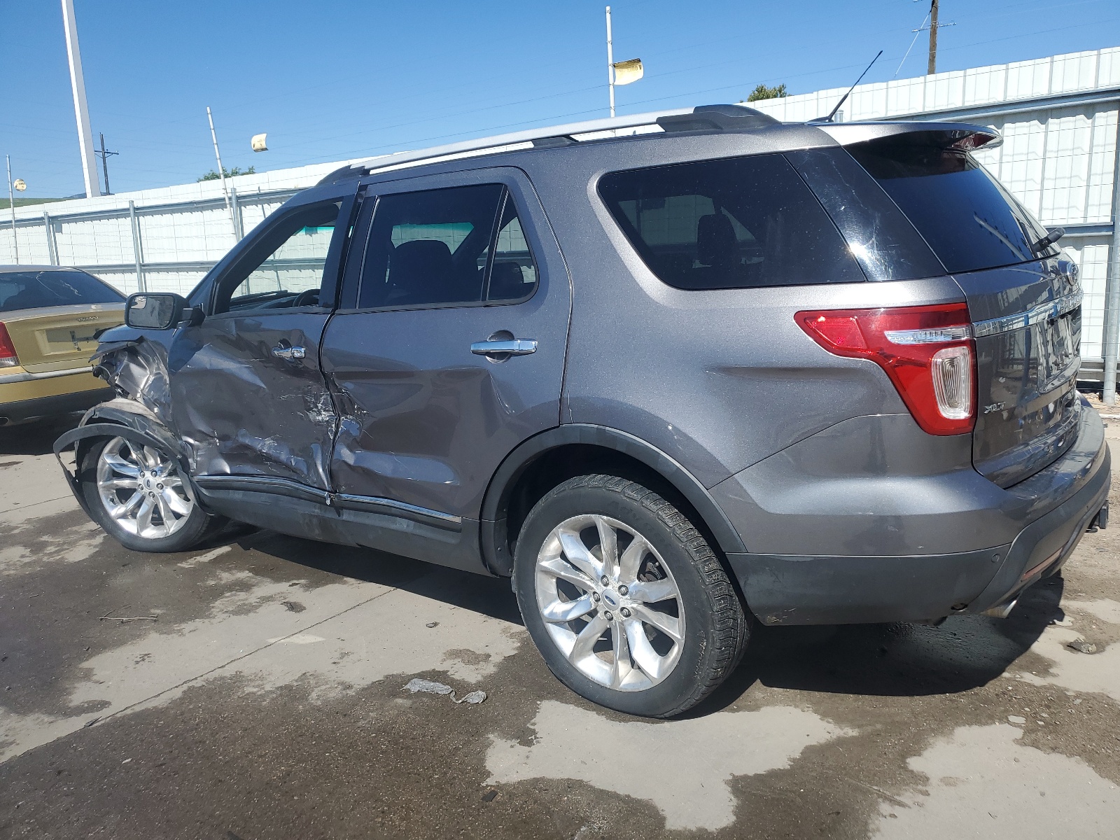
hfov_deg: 67.3
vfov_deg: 53.1
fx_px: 841
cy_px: 420
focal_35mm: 26
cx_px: 560
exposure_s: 1/3333
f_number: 1.5
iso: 50
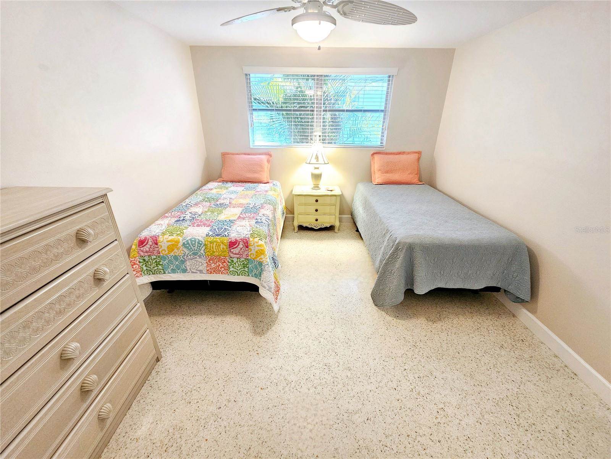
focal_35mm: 13
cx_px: 306
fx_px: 229
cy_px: 230
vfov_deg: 89.9
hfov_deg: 106.2
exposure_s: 1/40
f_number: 2.2
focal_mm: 2.2
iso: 320
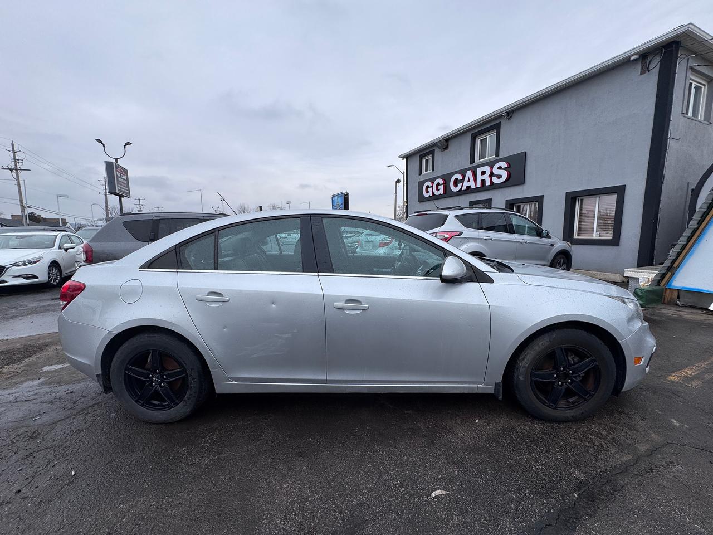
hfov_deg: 102.1
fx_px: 288
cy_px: 268
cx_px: 356
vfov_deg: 85.7
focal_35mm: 14
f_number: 2.2
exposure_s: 1/849
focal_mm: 2.22
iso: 50
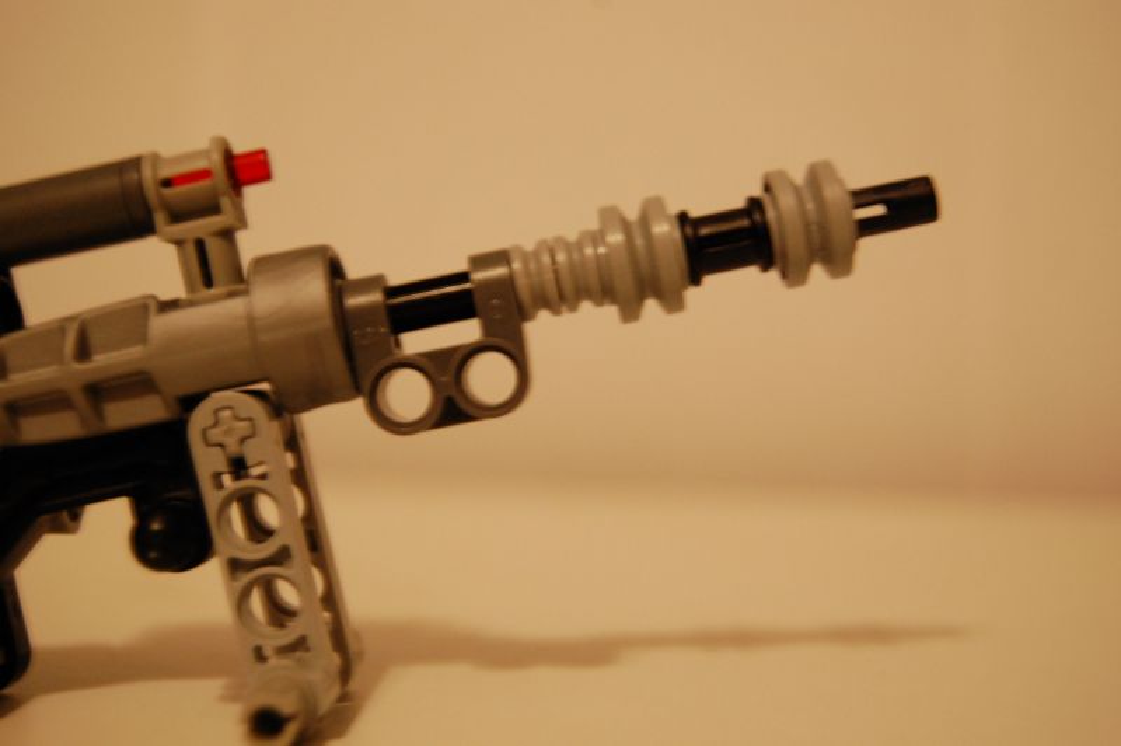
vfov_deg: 25.7
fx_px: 1633
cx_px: 560
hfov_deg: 37.9
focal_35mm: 52
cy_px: 373
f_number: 4.8
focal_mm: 35
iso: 1100
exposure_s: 1/8
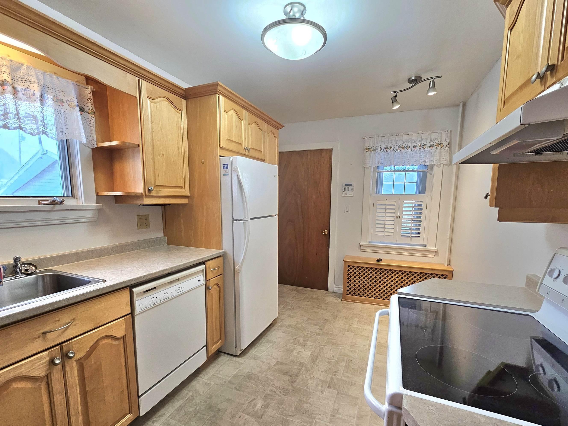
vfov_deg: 81.6
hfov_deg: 98.1
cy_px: 229
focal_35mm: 15
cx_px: 270
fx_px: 246
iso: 160
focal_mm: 2.2
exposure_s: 1/60.2
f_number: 2.2
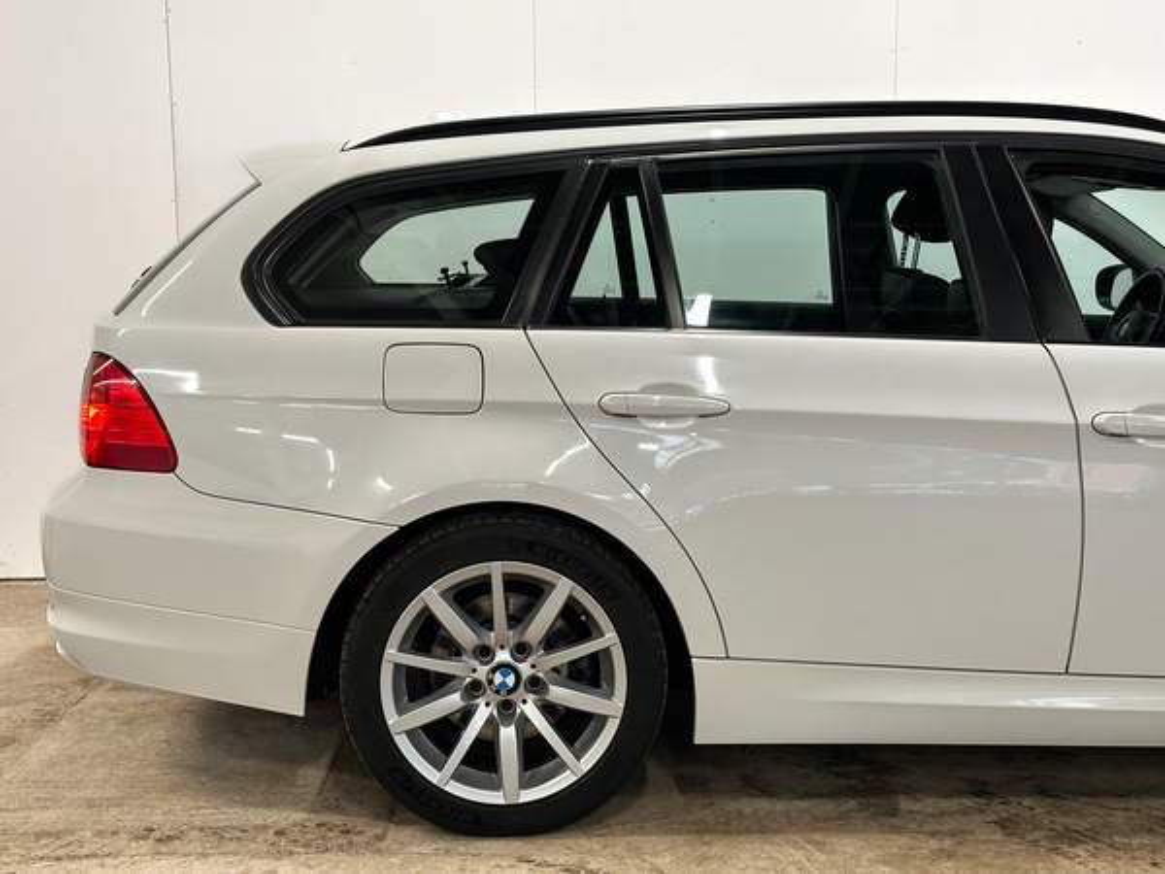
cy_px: 437
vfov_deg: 30.3
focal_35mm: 48
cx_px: 582
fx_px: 1615
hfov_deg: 39.7
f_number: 1.8
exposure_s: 1/50
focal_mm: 6.86
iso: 100
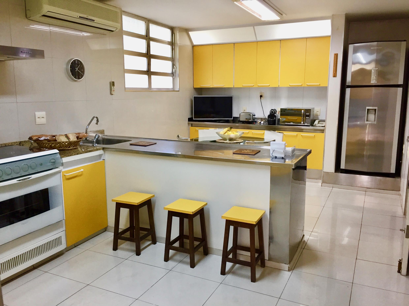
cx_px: 204
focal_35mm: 29
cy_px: 153
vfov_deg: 48.2
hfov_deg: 61.7
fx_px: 343
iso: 50
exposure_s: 1/30
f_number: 2.2
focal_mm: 4.15
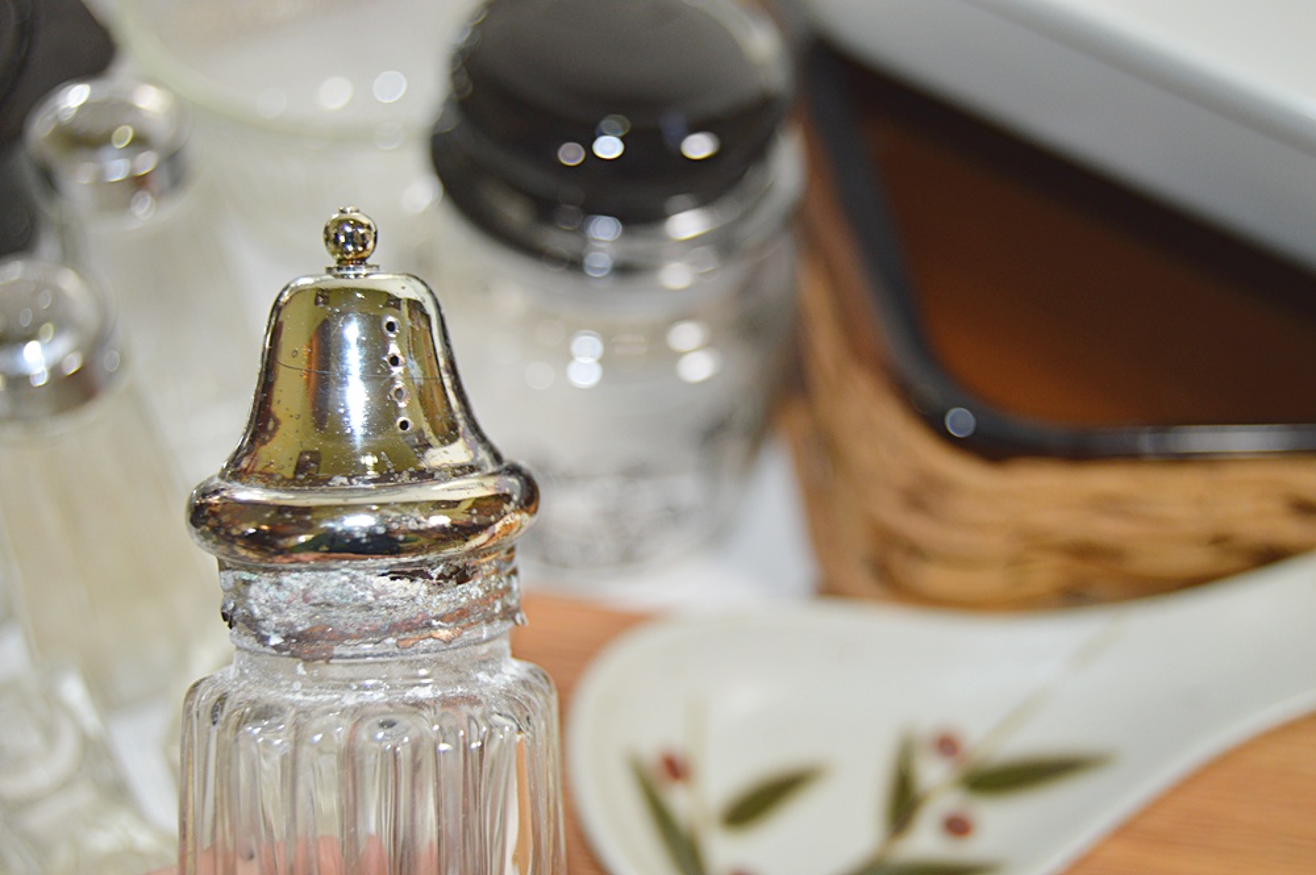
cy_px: 438
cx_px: 658
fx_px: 1424
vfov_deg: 34.2
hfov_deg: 49.6
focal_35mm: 39
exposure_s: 1/80
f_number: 4
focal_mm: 26
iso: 360
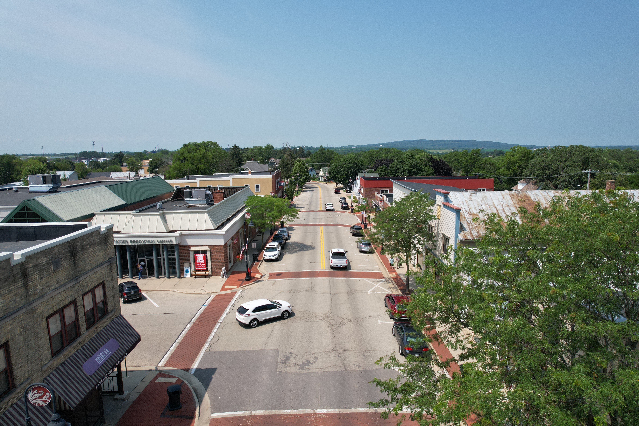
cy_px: 213
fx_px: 390
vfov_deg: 57.2
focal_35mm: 22
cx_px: 320
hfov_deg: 78.6
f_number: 2.8
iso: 100
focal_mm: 8.38
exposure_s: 1/2000
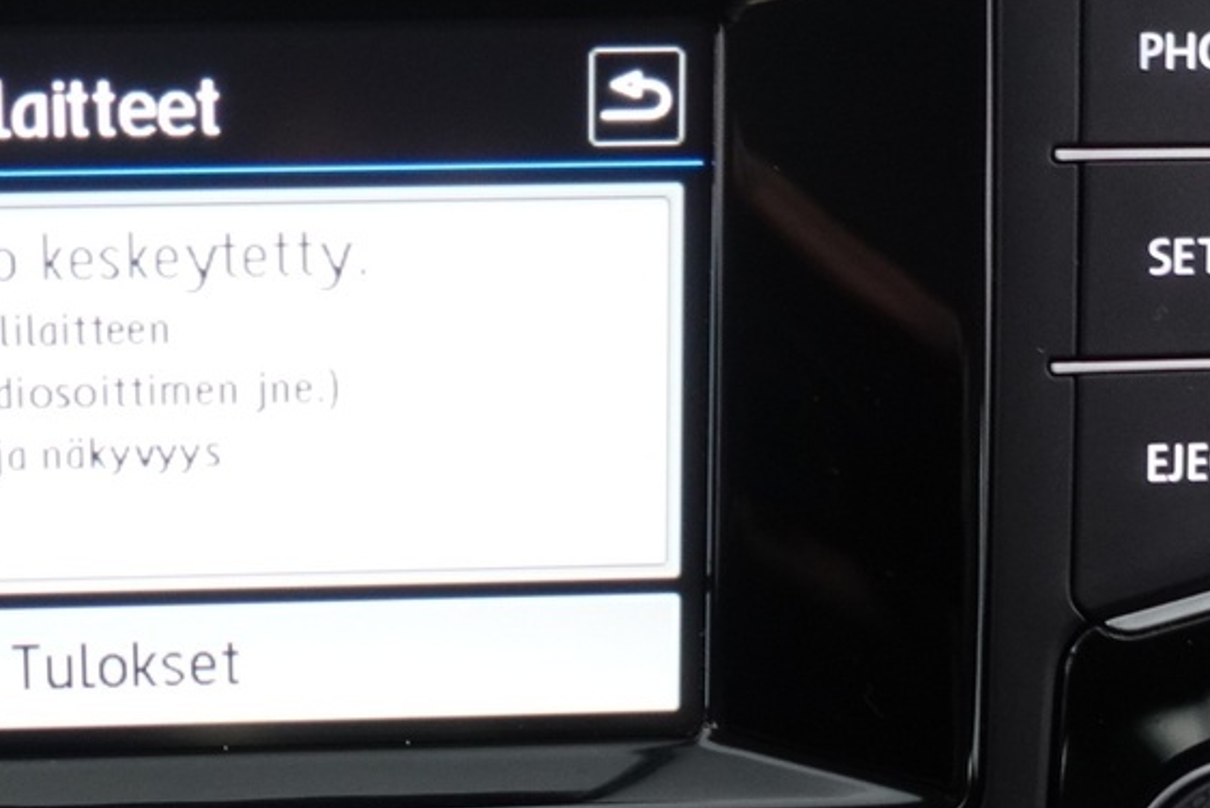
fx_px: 2320
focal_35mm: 69
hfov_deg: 28.5
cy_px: 720
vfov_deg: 19.4
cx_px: 217
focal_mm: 9.4
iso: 640
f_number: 1.8
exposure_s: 1/30
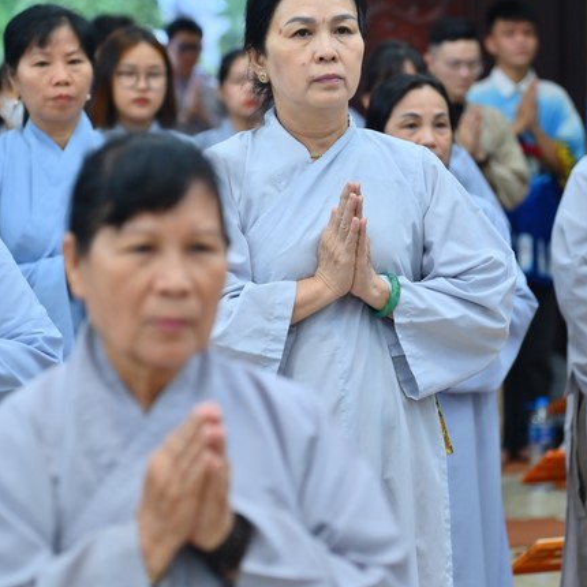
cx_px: 294
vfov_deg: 11.3
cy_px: 311
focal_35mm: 154
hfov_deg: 11.3
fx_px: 2955
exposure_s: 1/60
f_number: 4
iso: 1000
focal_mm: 120
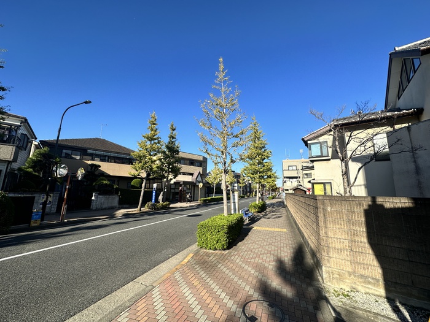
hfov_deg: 102.1
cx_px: 215
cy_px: 161
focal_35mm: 14
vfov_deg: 85.7
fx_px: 174
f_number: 2.2
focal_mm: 2.22
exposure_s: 1/1618
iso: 40
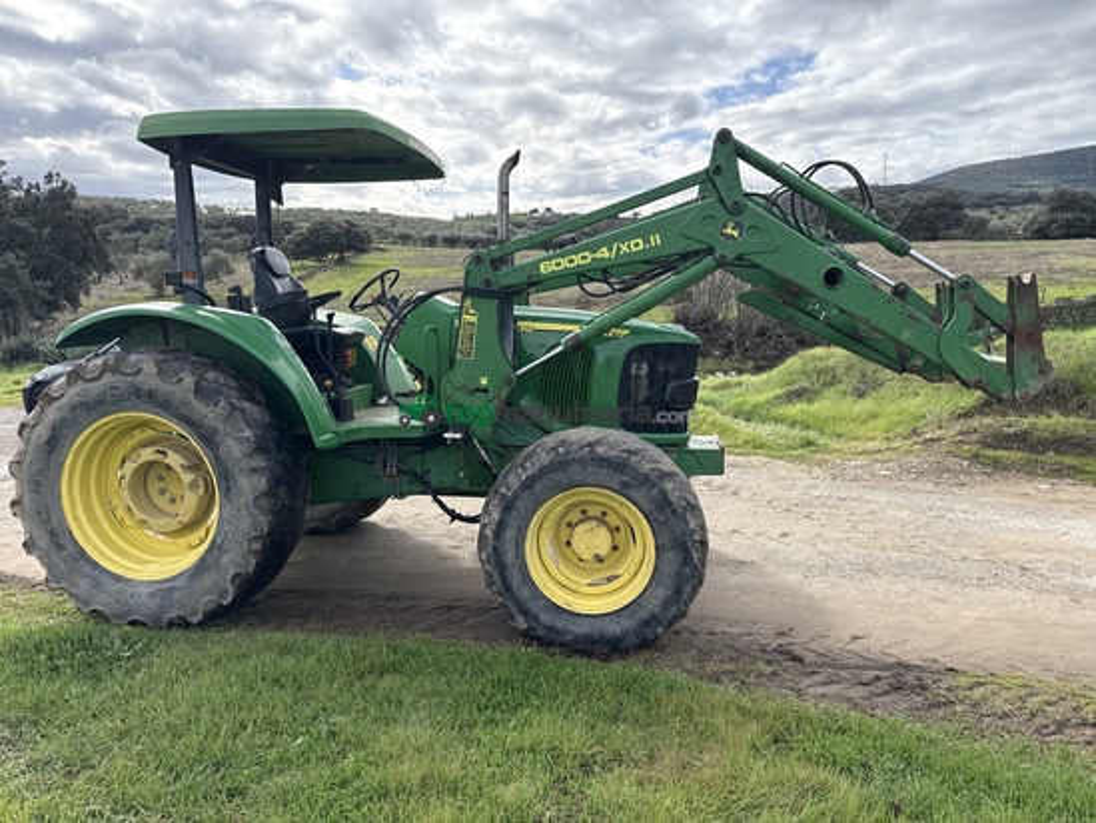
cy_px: 412
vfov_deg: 56.8
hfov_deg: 71.6
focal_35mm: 24
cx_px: 548
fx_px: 760
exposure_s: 1/2611
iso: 100
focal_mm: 6.76
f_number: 1.78
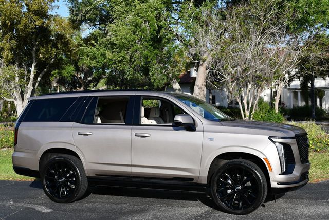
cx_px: 164
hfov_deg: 38.2
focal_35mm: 52
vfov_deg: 26.0
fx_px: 476
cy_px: 110
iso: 110
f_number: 8
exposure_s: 1/250
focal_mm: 26
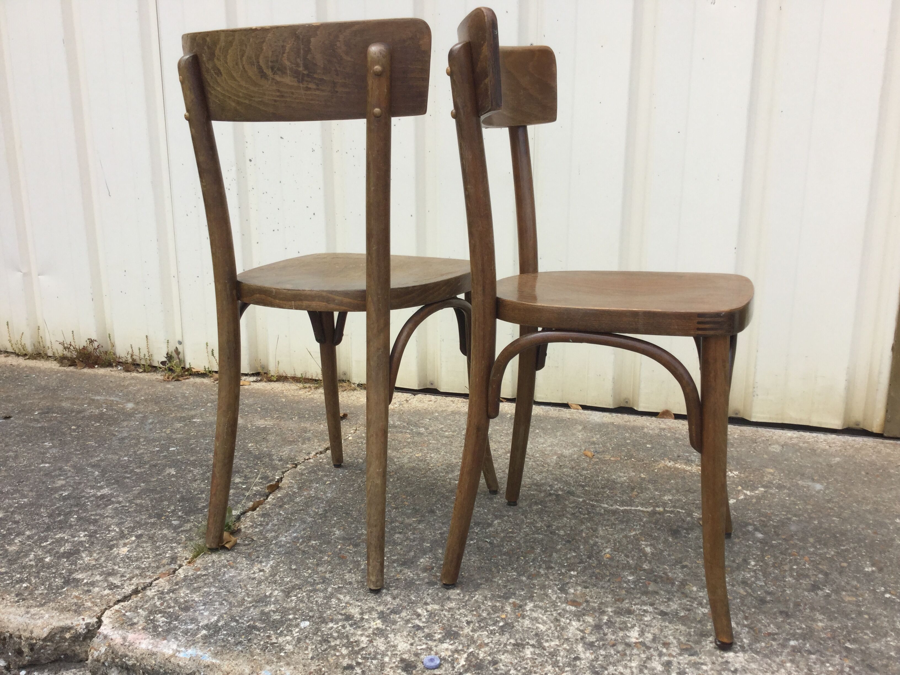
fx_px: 806
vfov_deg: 45.4
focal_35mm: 31
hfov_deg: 58.4
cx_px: 450
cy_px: 338
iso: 25
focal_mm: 3.3
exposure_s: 1/646
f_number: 2.4
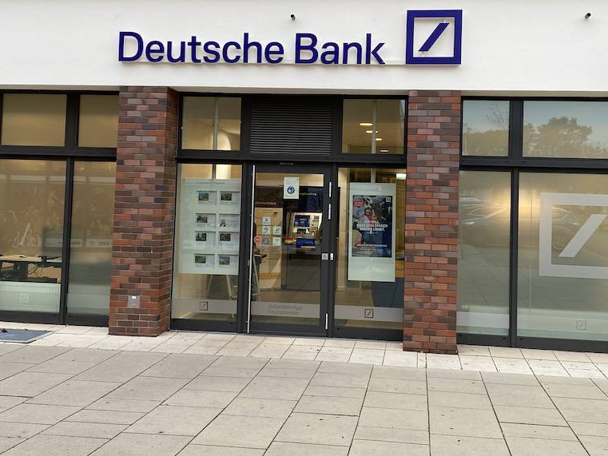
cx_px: 324
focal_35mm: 28
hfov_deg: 63.4
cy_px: 220
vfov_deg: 49.7
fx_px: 492
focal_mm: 4.25
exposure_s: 1/122
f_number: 1.8
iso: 40
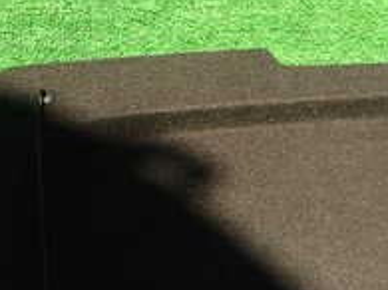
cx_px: 434
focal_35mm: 77
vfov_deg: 19.0
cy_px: 218
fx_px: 863
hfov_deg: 23.7
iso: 100
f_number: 2.8
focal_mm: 4.5
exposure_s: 1/320
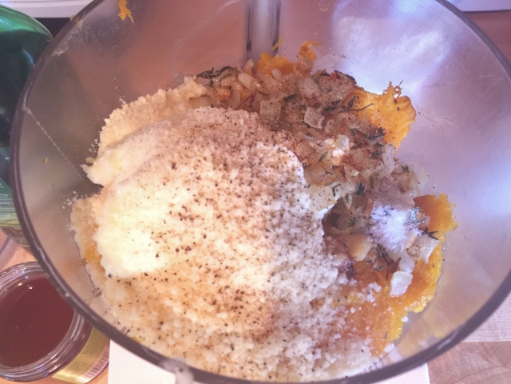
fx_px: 428
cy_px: 192
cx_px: 256
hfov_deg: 61.7
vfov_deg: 48.2
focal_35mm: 29
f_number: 2.2
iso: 100
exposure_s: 1/10
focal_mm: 4.15
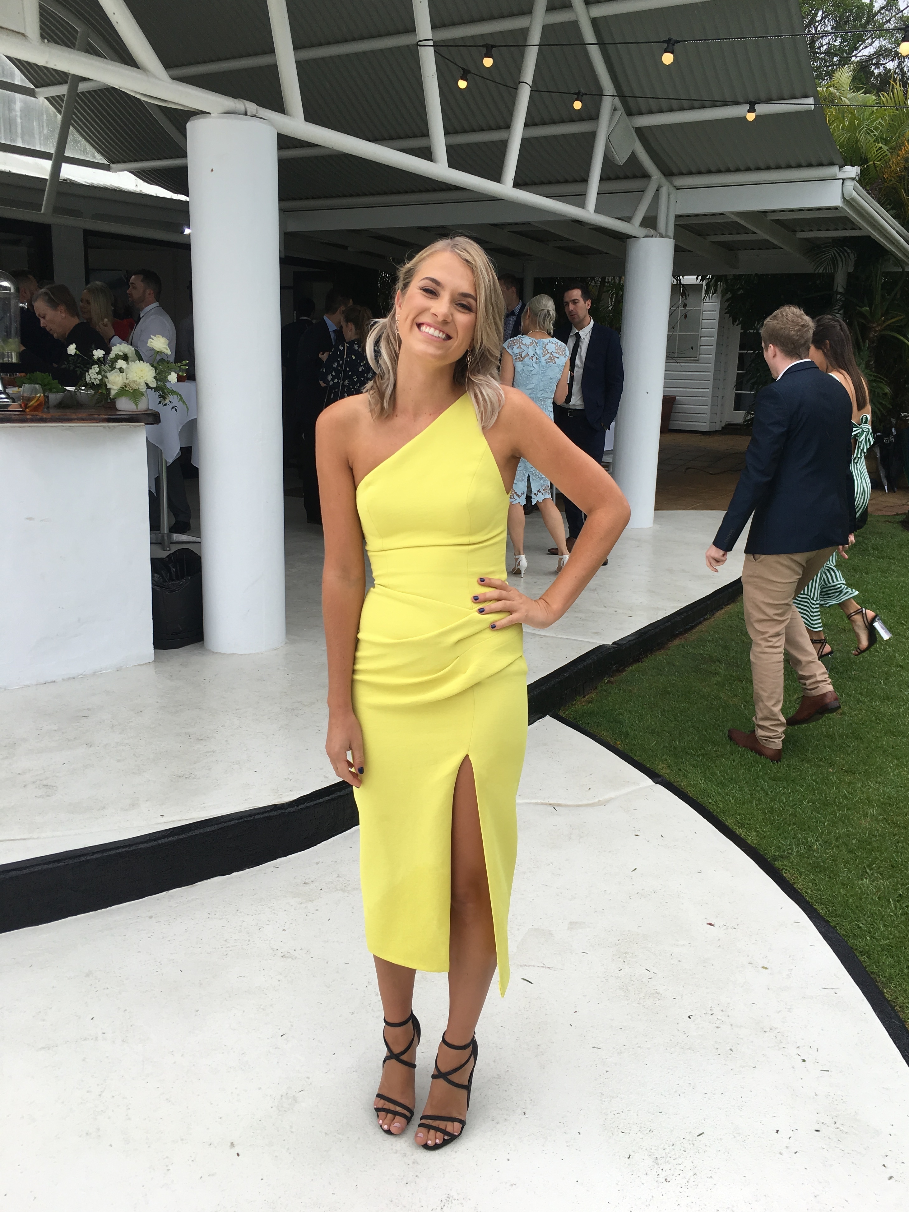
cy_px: 591
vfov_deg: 60.0
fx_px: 1050
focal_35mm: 30
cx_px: 466
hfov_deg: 46.8
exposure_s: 1/432
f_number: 2.2
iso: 25
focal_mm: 4.15
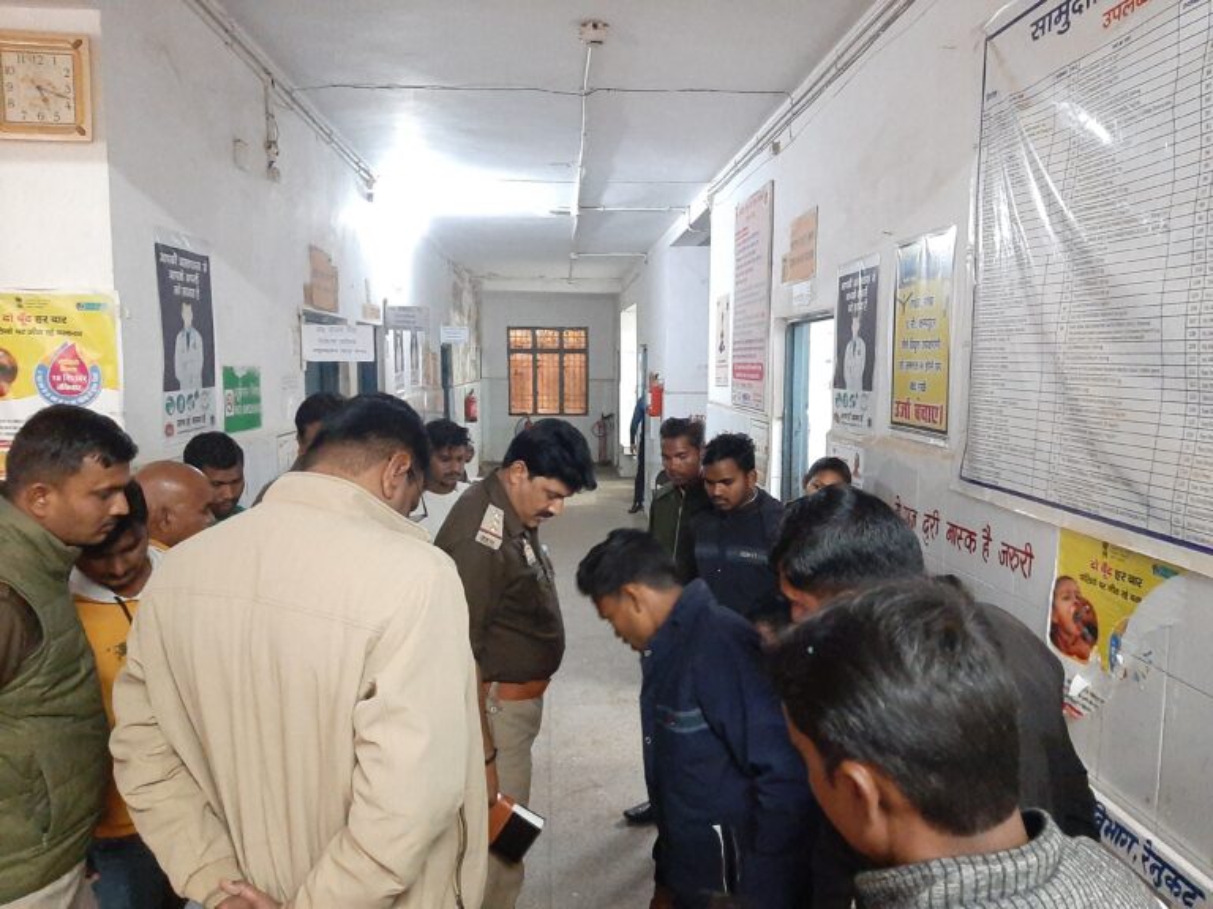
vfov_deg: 53.1
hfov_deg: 67.3
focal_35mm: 26
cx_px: 606
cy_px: 454
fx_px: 911
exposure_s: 1/20
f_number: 1.7
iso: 800
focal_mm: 3.93
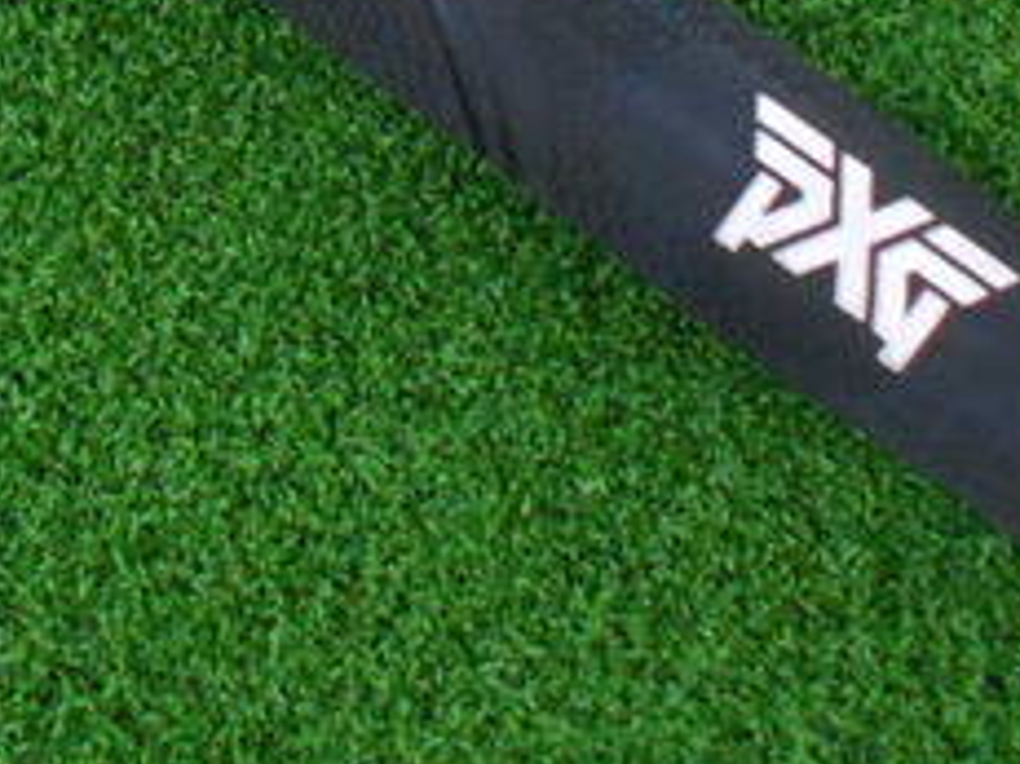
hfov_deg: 26.4
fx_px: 2120
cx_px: 168
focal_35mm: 72
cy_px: -278
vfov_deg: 18.7
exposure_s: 1/80
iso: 800
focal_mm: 4.6
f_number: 3.2
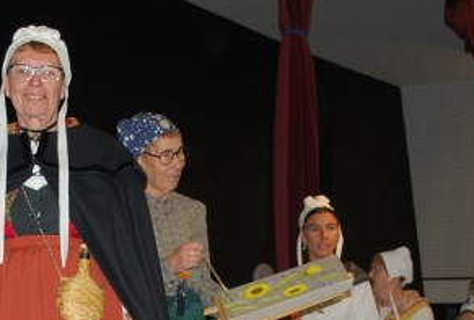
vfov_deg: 14.7
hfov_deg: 21.8
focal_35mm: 92
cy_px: 338
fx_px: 1215
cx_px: 99
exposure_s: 1/60
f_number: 3.8
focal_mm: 20
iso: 220
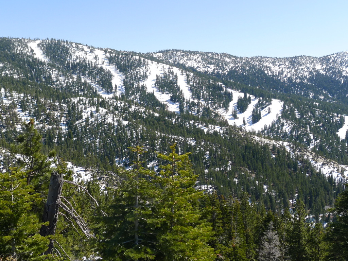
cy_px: 130
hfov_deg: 43.9
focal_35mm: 43
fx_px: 432
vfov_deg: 33.6
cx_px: 174
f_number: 4
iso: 80
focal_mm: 9.2
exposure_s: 1/500
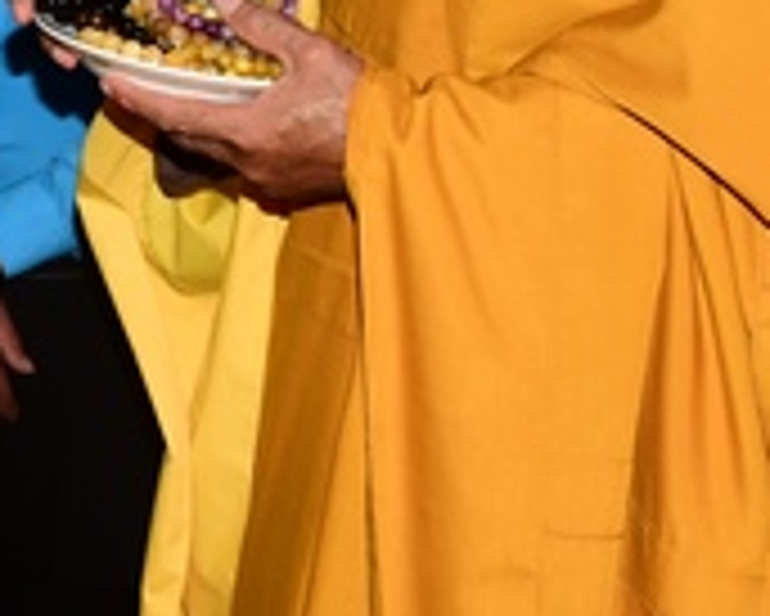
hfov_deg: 14.4
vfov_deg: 11.9
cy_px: -234
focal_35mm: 125
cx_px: -387
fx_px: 2850
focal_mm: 35
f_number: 10
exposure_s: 1/80
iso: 500
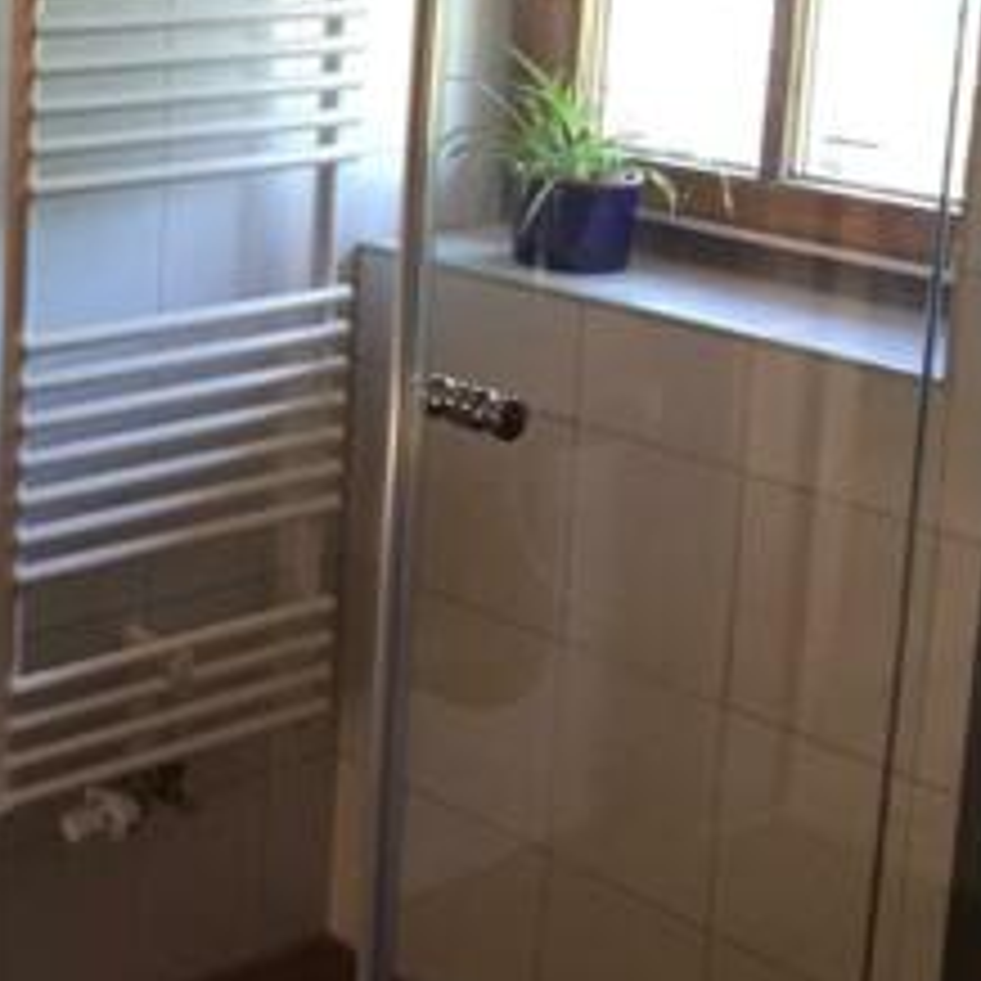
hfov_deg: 22.9
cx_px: -214
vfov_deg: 24.4
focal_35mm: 69
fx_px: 2212
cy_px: 140
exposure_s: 1/33
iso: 64
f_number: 2.2
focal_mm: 4.15
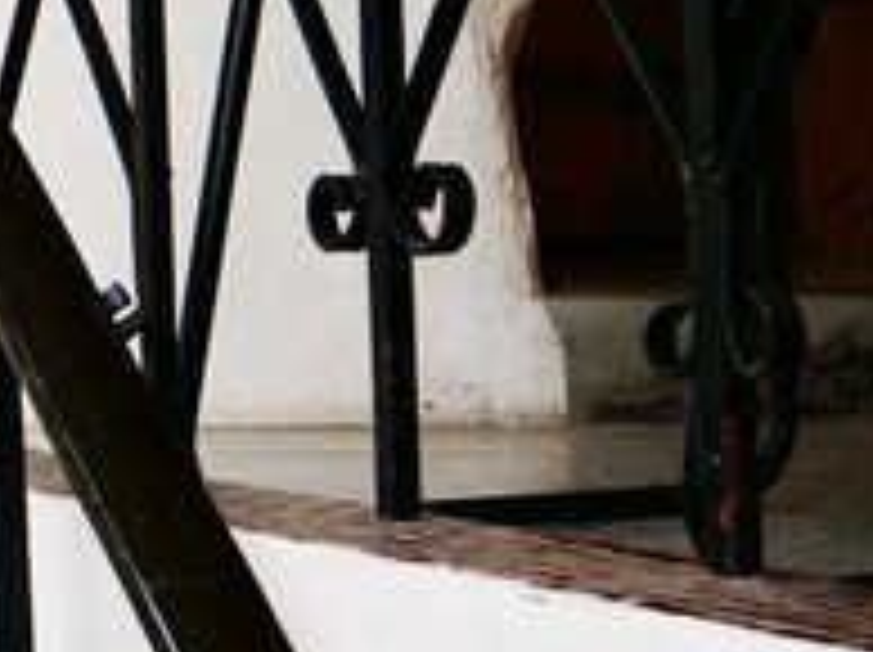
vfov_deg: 13.5
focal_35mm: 105
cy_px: -207
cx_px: -68
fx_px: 2645
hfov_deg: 18.1
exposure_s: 1/80
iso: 200
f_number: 2.8
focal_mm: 12
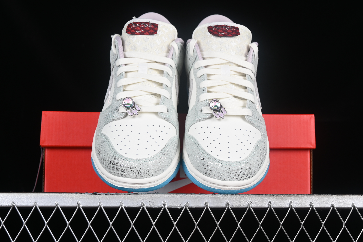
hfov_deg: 27.0
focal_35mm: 75
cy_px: 121
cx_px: 182
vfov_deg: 18.2
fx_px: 756
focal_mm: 50
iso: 160
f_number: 8
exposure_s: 1/80
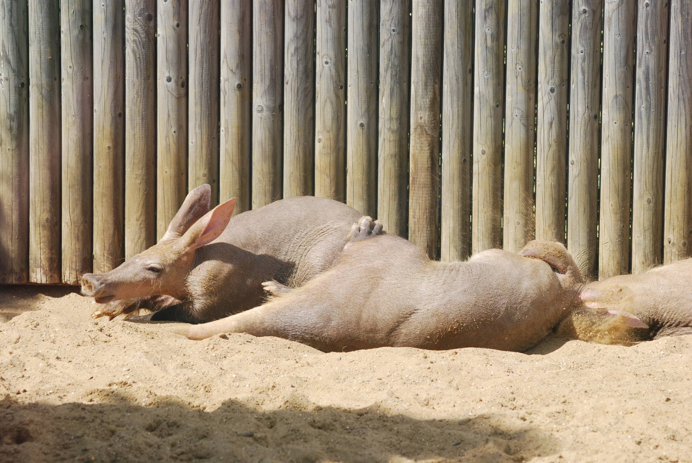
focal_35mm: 183
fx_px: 3522
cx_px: 346
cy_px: 232
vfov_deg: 7.5
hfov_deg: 11.2
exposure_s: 1/500
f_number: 5.6
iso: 160
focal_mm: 122
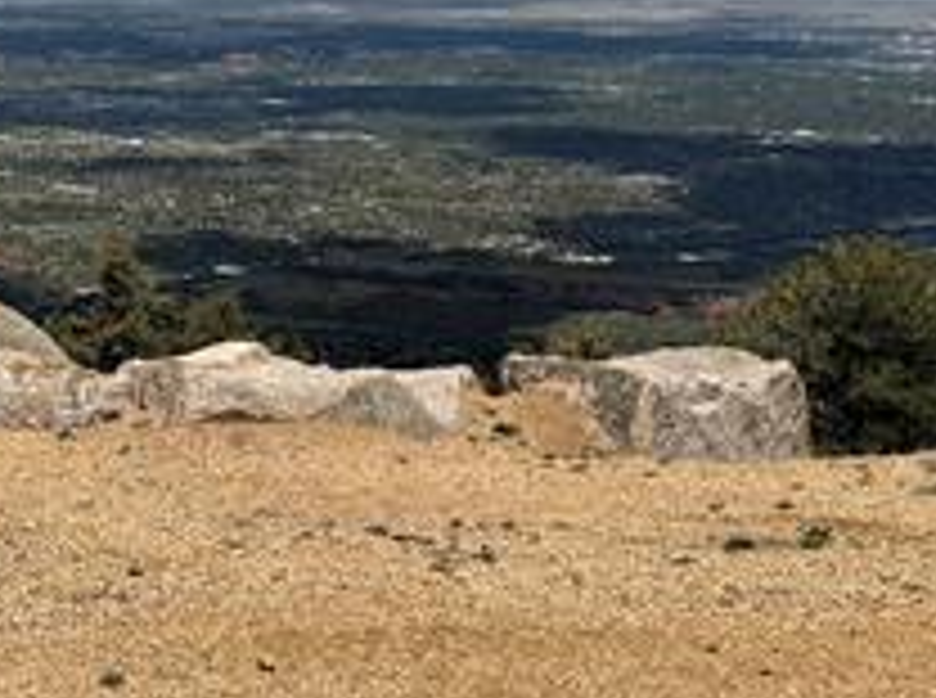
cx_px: 220
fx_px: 1996
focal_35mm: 74
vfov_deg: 19.7
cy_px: 227
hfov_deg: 26.0
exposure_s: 1/7042
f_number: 1.78
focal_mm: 6.86
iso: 80
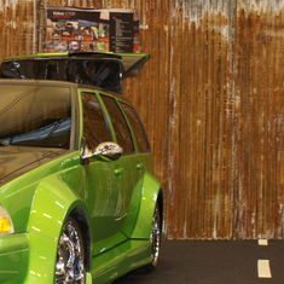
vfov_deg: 17.9
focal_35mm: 97
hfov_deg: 17.4
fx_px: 900
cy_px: 167
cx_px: -18
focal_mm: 28
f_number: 4.5
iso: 400
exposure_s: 1/15
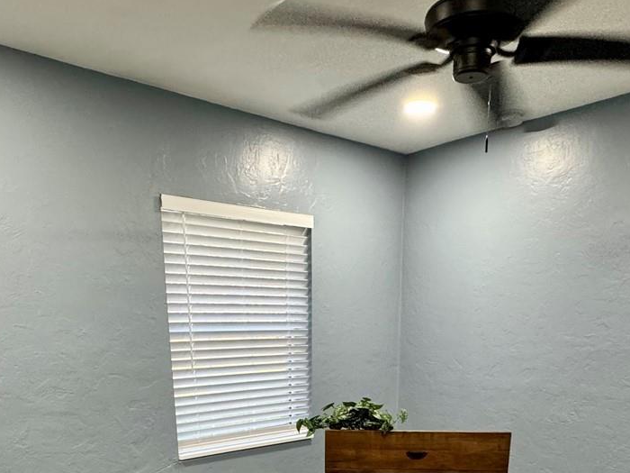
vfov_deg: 38.8
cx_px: 322
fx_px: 582
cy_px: 480
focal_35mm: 32
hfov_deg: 56.8
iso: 250
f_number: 2.2
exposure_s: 1/60
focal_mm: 2.22
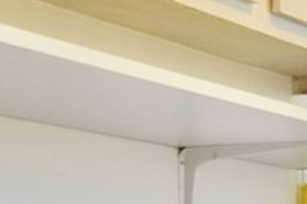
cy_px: 298
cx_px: 532
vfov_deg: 10.4
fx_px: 1082
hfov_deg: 14.4
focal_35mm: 127
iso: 400
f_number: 4
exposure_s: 1/60
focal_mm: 18
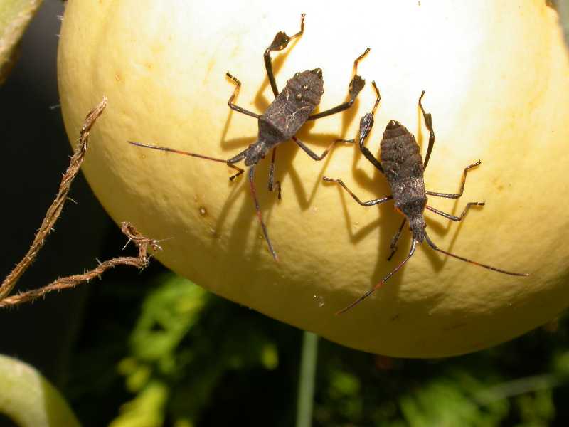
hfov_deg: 16.0
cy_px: 214
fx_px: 2022
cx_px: 284
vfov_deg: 12.0
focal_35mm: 123
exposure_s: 1/215
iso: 100
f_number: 9
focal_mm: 25.5
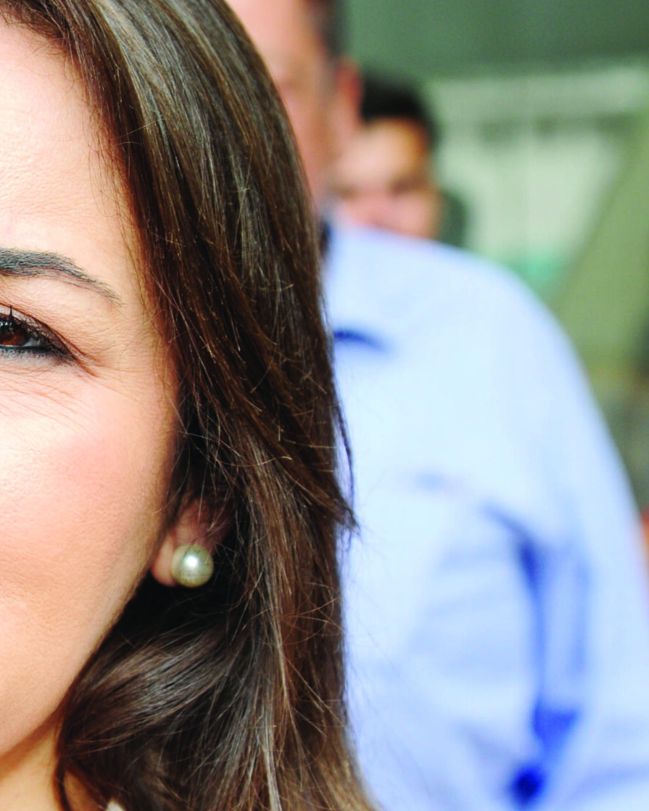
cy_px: 350
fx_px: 3864
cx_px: -174
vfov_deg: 12.0
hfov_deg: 9.4
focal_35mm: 161
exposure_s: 1/200
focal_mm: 75
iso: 800
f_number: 6.3
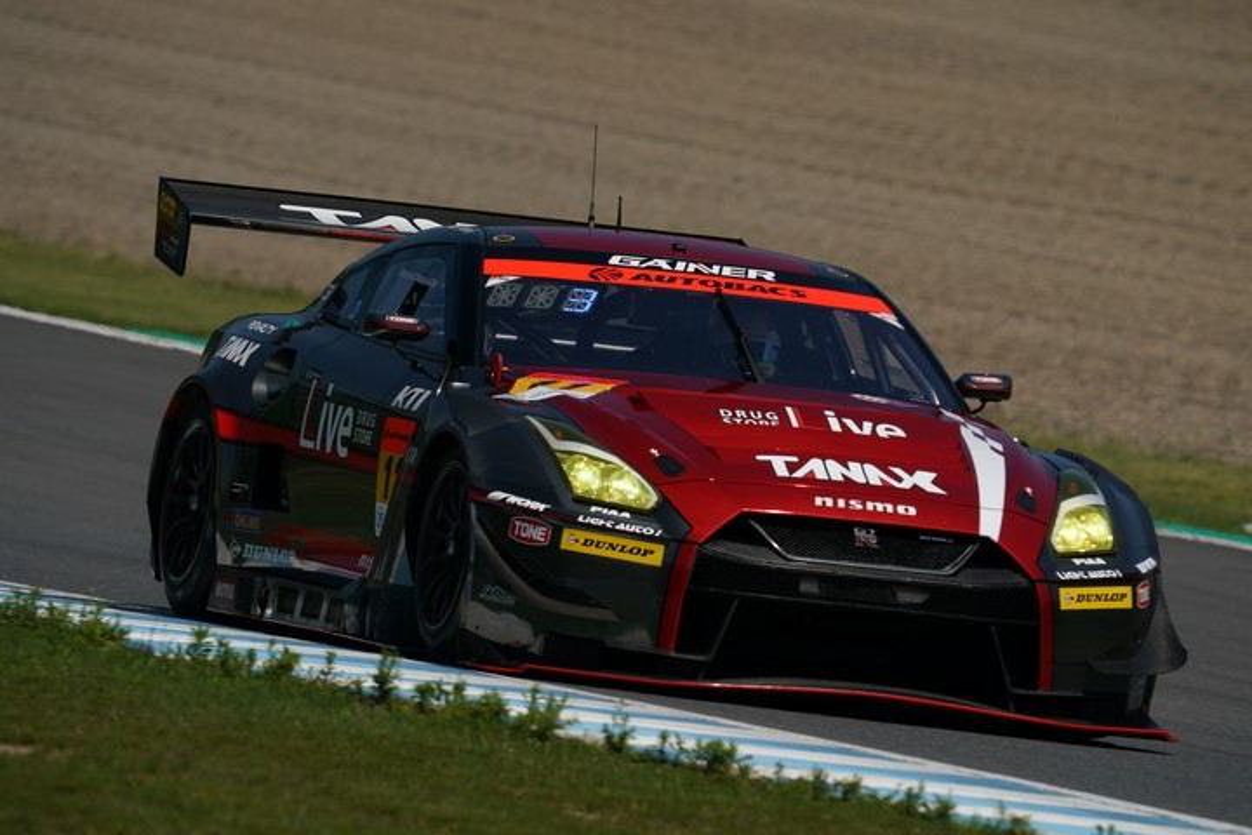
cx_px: 626
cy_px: 418
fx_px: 20865
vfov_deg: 2.3
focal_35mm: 600
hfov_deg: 3.4
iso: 200
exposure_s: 1/800
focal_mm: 600
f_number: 11
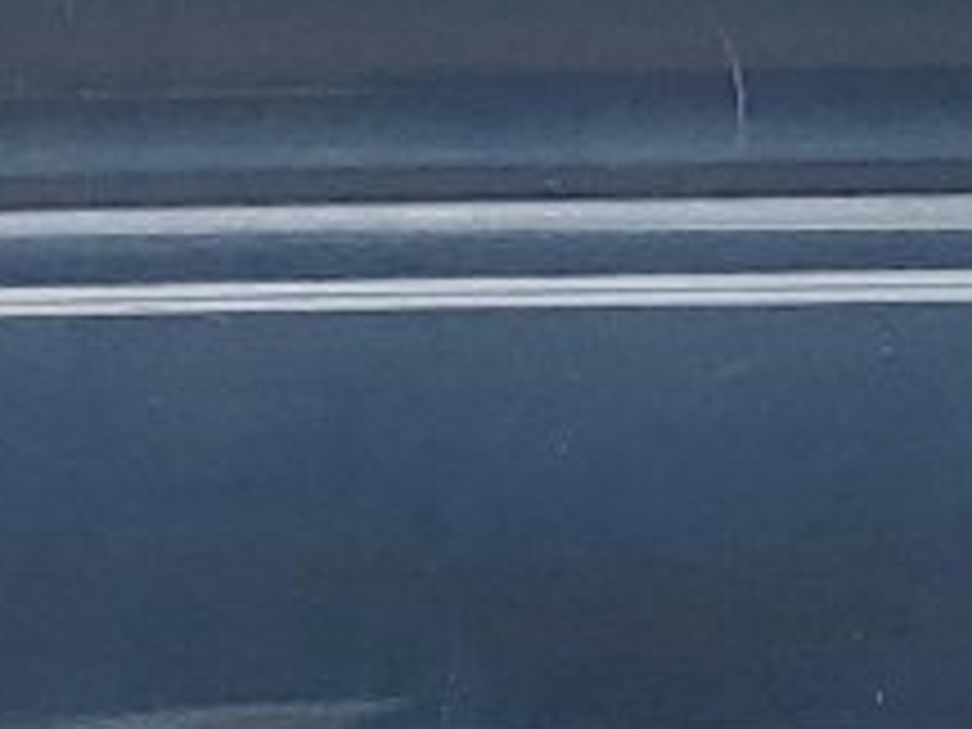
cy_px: 1179
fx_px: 5419
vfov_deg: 7.5
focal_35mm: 193
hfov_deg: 9.4
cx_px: -1148
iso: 50
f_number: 1.5
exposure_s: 1/667
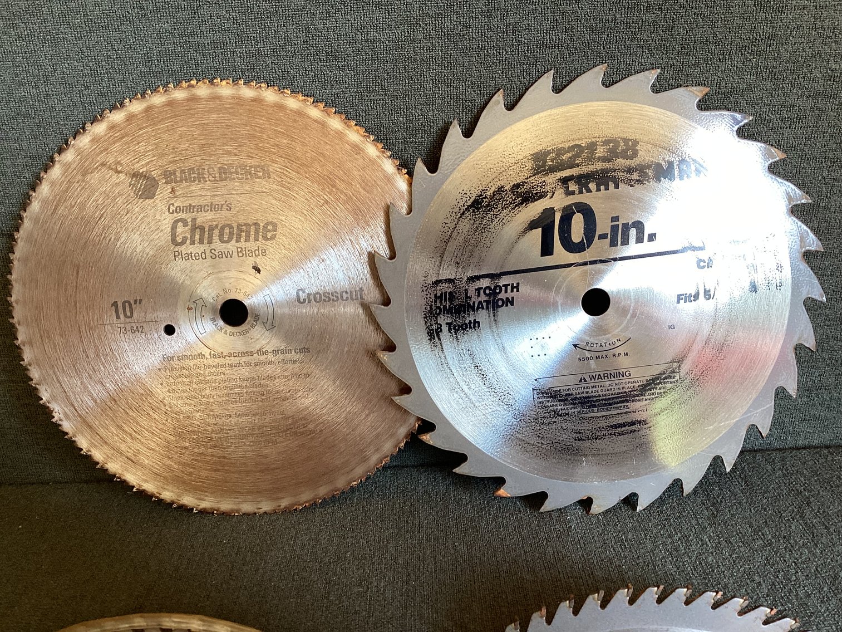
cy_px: 316
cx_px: 421
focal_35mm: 31
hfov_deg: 58.3
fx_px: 754
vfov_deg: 45.4
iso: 64
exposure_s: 1/50
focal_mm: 3.3
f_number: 2.4
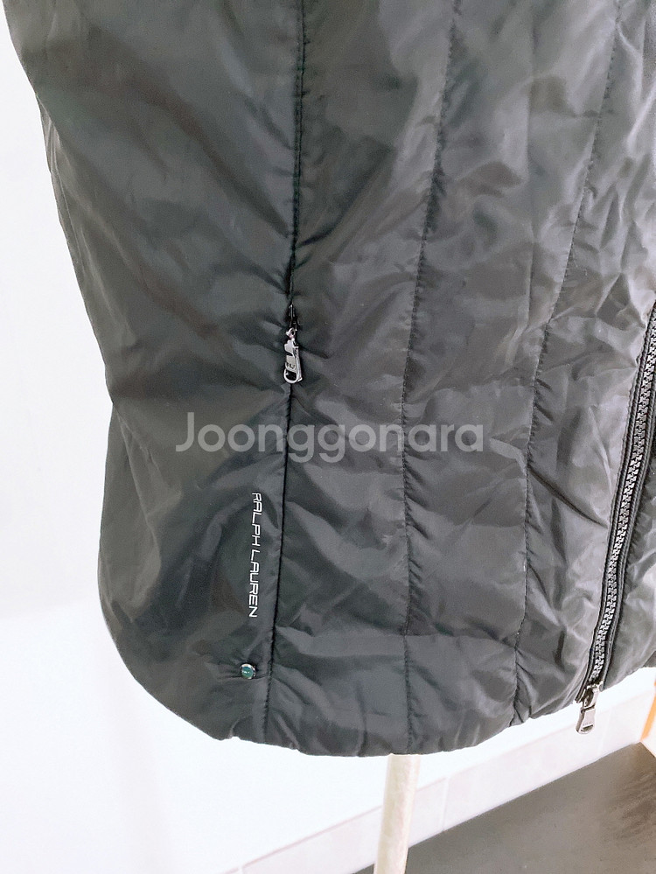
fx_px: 657
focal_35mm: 26
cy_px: 437
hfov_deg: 53.1
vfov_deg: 67.3
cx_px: 328
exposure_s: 1/60
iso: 800
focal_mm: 4.25
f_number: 1.8
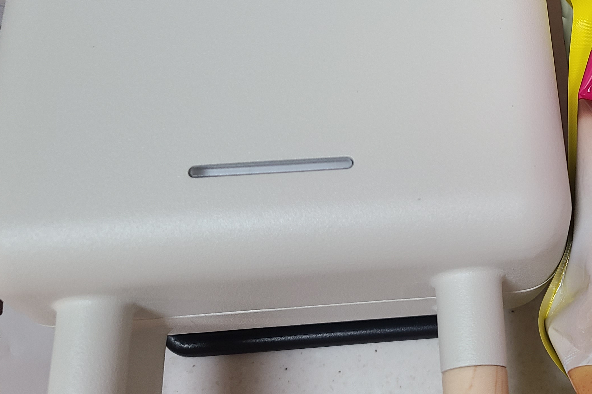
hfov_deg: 36.2
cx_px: 517
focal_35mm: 52
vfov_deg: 25.7
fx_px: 855
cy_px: 109
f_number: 1.8
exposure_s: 1/60
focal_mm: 5.4
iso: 125
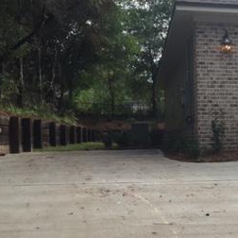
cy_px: 149
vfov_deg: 26.4
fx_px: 506
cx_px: 274
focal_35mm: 65
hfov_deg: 24.4
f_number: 2.2
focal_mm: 4.15
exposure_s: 1/628
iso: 32
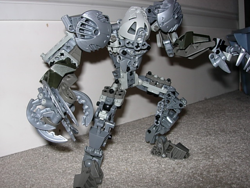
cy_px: 94
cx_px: 125
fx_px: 274
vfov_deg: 37.7
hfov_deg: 49.0
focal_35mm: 38
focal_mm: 7.8
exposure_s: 1/64
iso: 79
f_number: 4.8
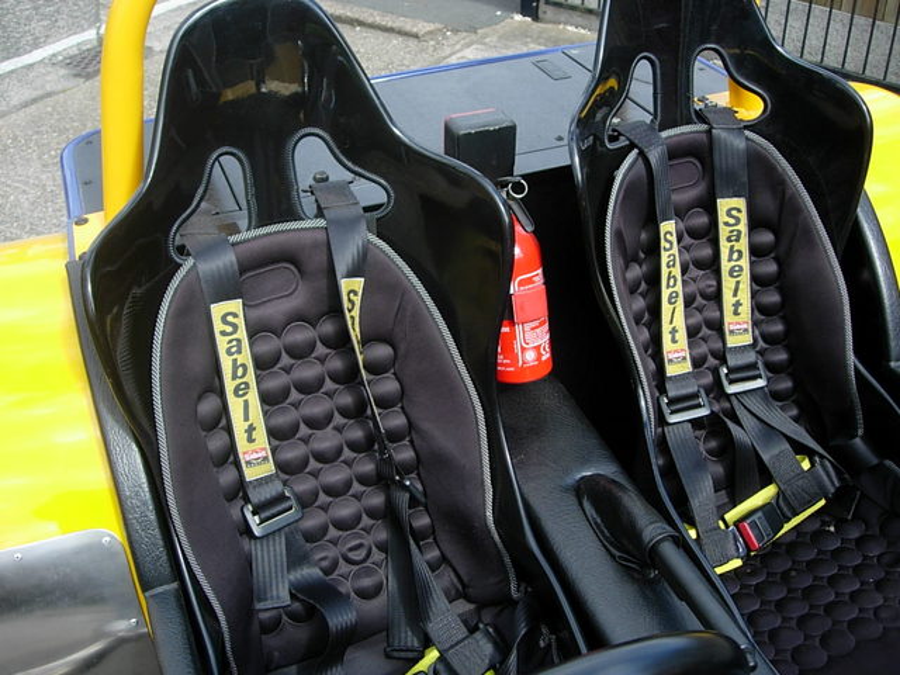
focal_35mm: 38
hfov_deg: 49.0
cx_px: 450
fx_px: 988
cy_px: 338
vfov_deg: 37.7
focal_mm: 7.8
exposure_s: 1/430
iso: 64
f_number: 2.8
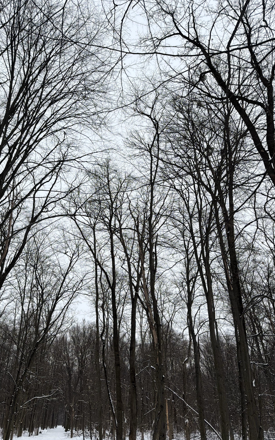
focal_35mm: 26
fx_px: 312
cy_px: 218
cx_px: 118
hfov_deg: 47.5
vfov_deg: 70.4
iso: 80
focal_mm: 6.76
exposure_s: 1/5319
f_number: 1.78
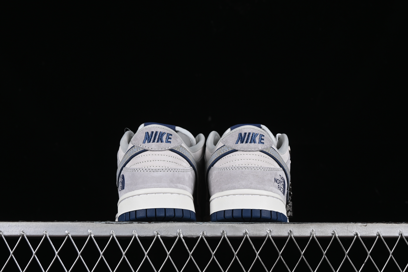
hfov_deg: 27.0
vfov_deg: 18.2
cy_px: 136
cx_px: 204
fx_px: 850
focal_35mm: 75
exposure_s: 1/80
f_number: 8
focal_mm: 50
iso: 160
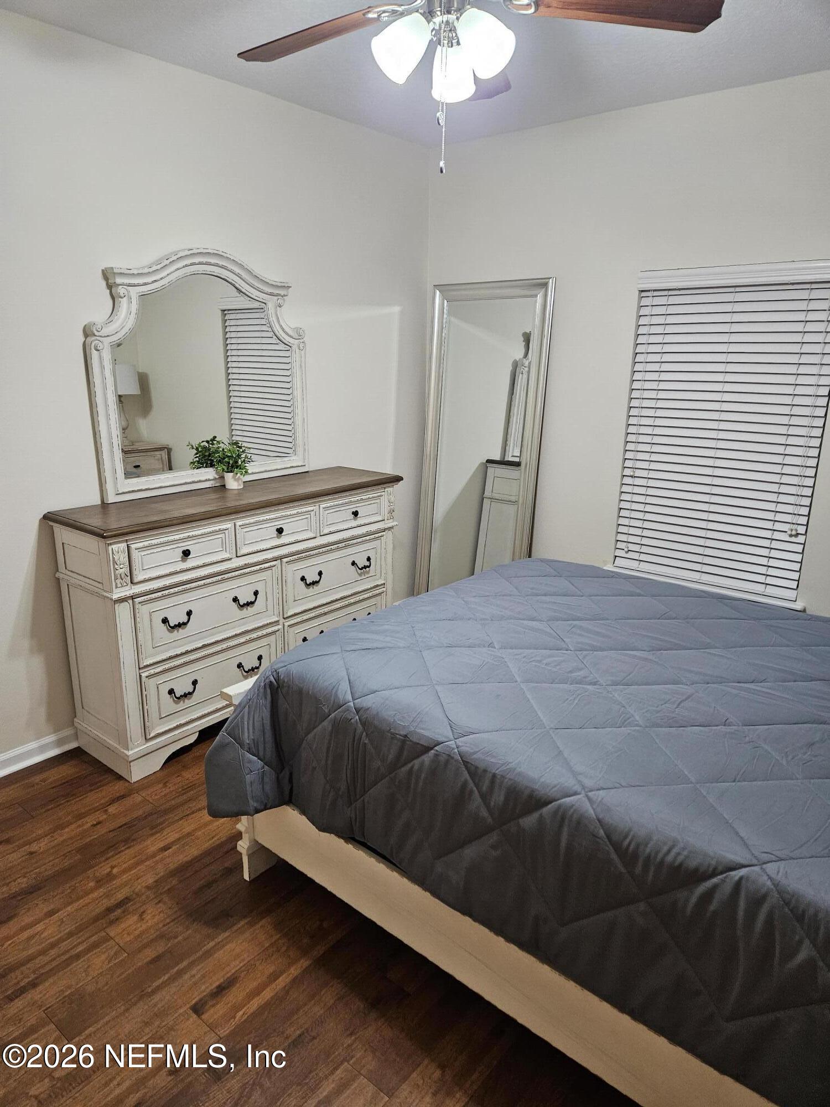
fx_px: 735
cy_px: 554
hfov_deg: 58.9
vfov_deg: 73.9
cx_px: 415
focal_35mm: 23
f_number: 1.8
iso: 400
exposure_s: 1/120
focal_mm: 5.4
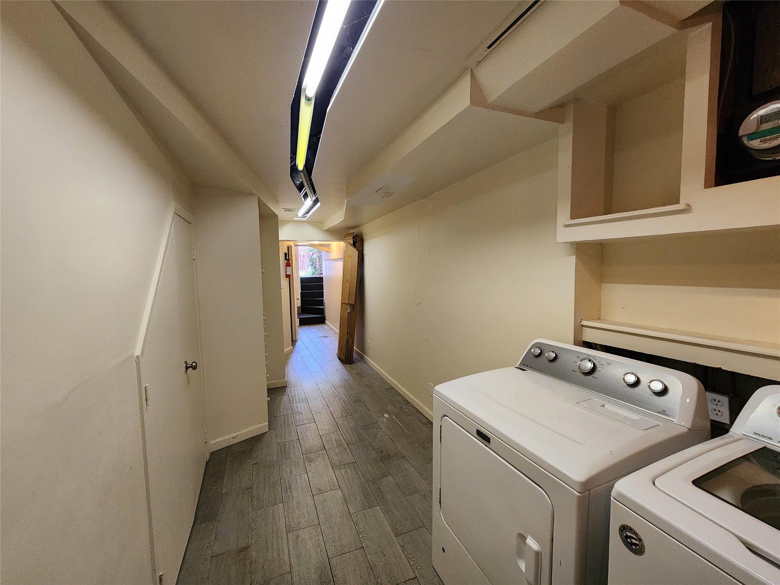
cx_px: 390
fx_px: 293
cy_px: 292
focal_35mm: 13
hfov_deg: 106.2
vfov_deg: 89.9
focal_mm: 2.2
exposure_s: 1/60
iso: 400
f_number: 2.2
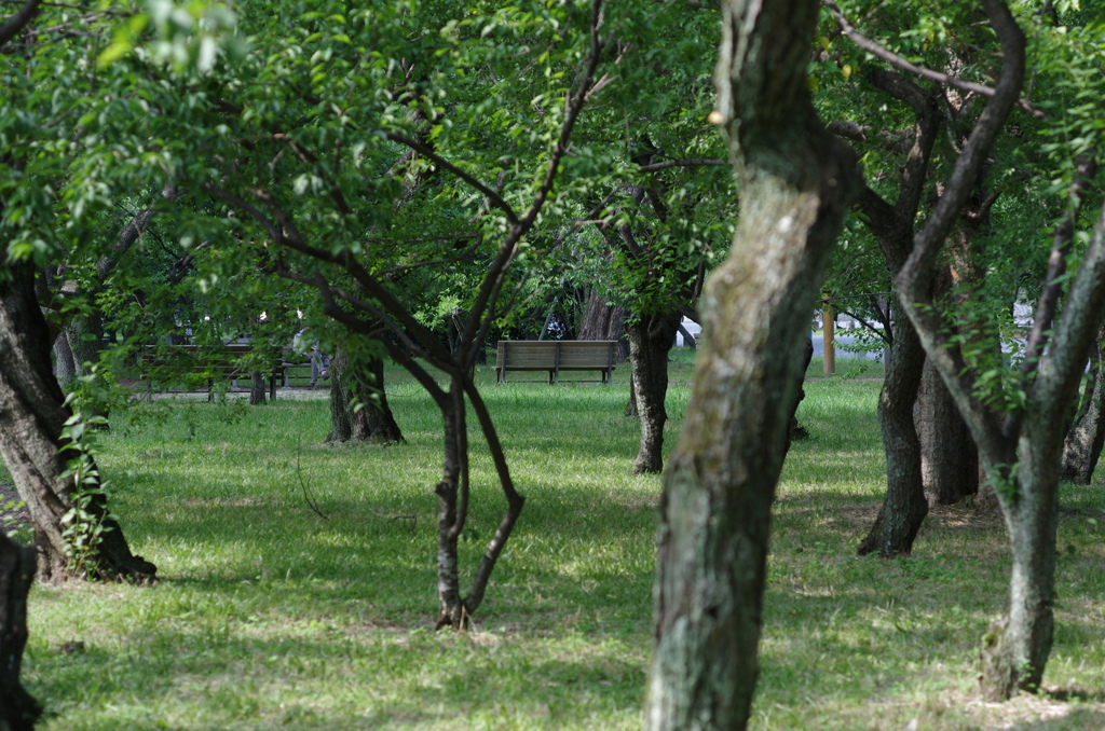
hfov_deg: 19.5
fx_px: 3216
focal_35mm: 105
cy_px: 366
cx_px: 552
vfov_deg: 13.0
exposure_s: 1/125
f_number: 3.5
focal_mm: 70
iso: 100
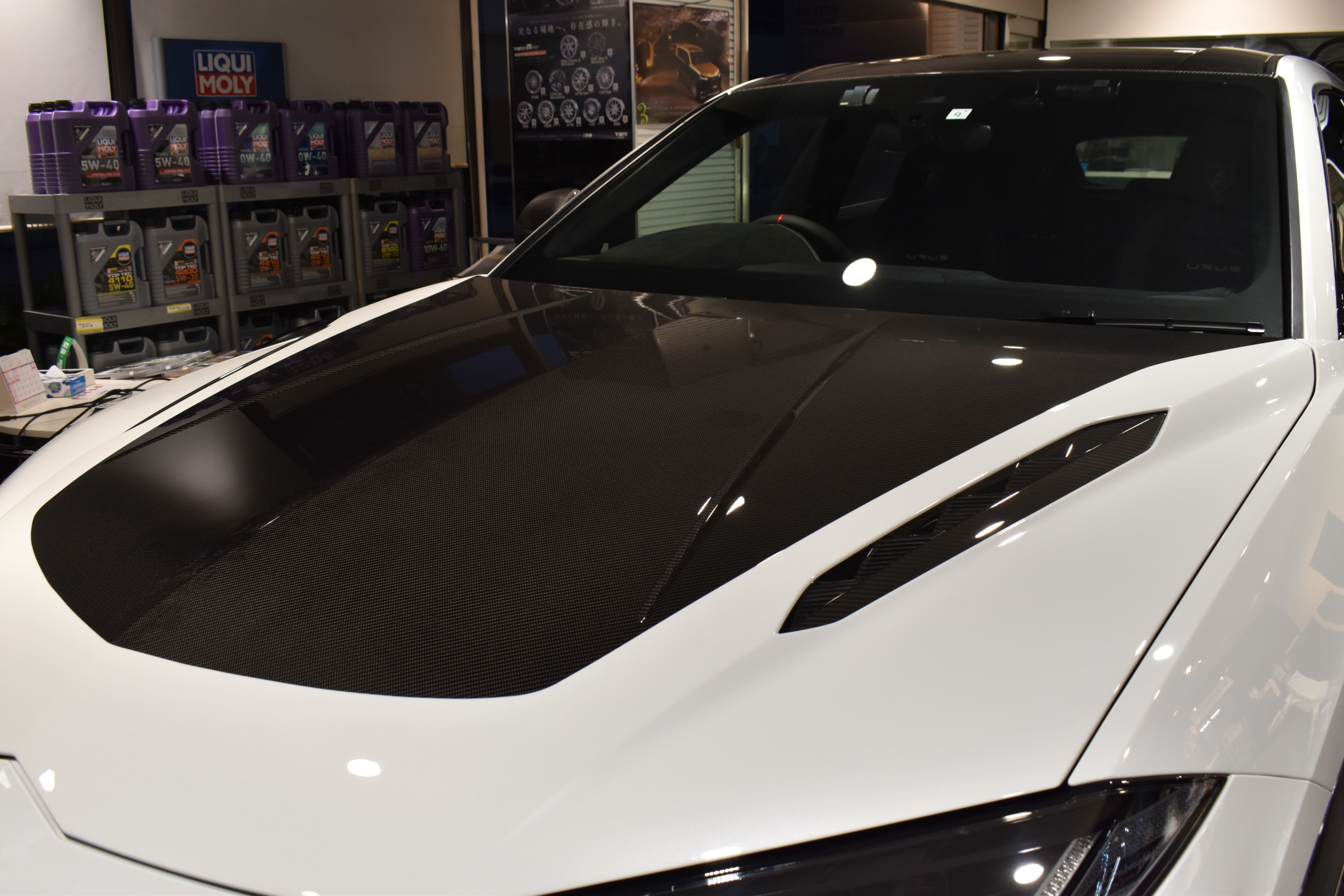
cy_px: 448
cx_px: 672
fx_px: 1176
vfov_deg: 41.7
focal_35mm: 32
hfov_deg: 59.5
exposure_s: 1/30
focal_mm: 21
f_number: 8
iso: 720
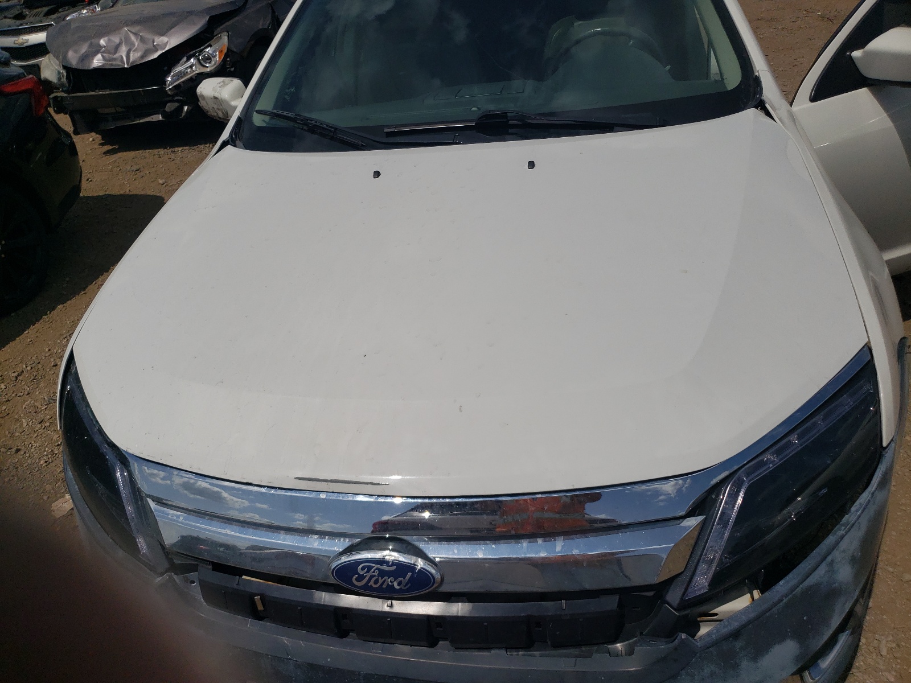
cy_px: 342
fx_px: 684
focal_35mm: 26
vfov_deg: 53.1
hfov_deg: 67.3
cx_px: 456
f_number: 1.5
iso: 53
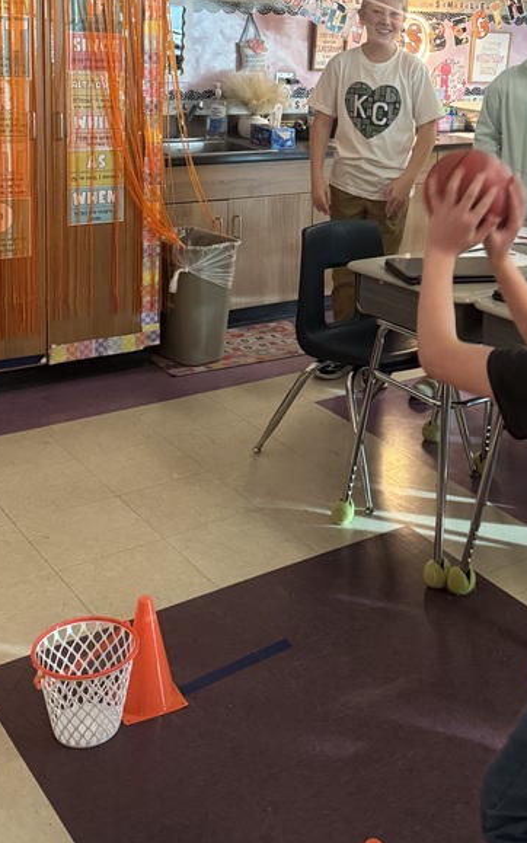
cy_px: 227
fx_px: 1034
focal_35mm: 45
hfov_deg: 28.4
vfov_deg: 43.2
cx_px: 352
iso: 500
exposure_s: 1/60
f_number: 1.78
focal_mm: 6.76
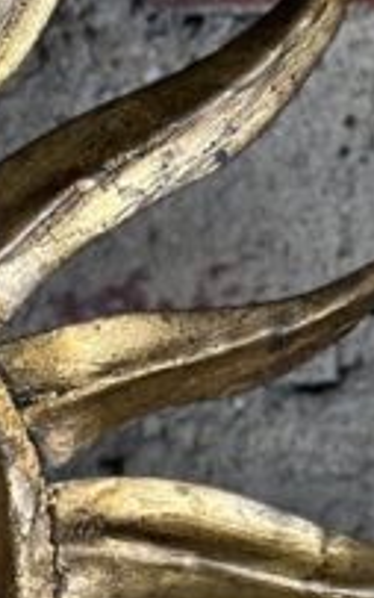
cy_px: 775
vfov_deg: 8.1
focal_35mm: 257
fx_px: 4188
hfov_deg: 5.0
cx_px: -418
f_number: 1.78
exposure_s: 1/216
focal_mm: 6.86
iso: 80
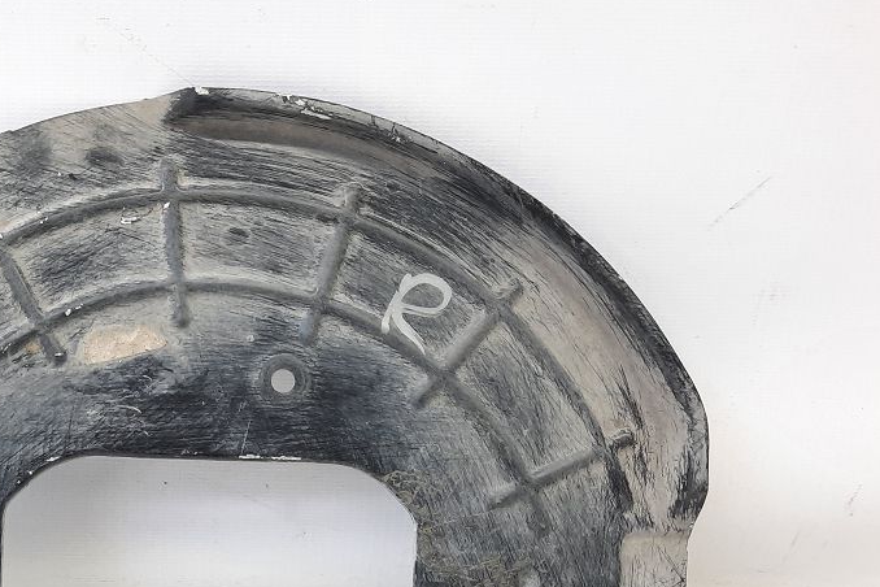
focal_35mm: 46
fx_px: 1124
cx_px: 157
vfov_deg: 28.6
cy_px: 473
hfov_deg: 40.7
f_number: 2
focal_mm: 4.6
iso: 125
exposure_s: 1/50
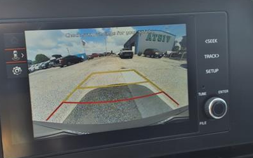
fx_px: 317
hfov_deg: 43.4
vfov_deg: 28.0
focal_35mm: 46
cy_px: 79
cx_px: 108
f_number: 1.9
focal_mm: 3.58
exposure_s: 1/333
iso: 40
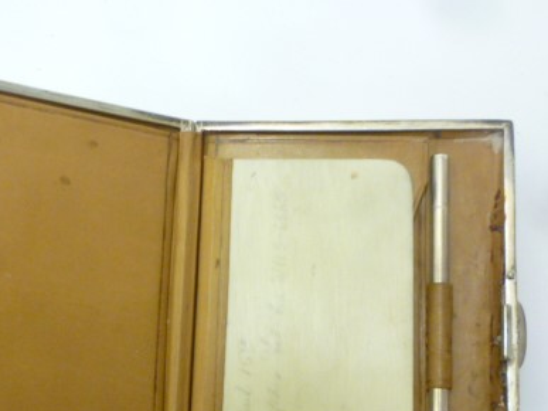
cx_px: 193
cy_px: 336
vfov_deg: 29.5
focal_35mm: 48
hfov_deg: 39.3
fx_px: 760
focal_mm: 5.2
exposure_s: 1/25
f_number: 3.3
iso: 400
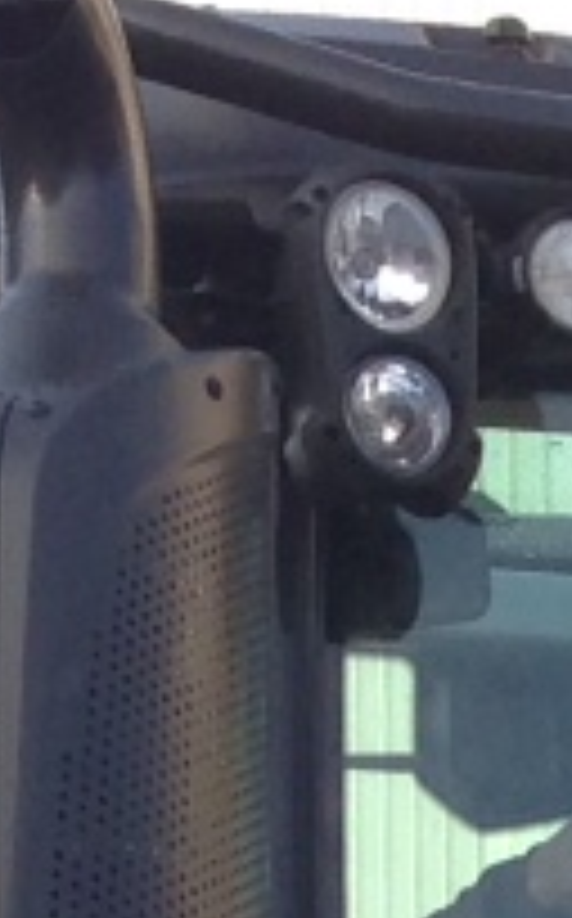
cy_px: 2470
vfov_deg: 6.9
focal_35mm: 280
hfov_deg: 4.6
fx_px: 7004
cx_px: 1446
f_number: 2.4
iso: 50
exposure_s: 1/244
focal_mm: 4.12
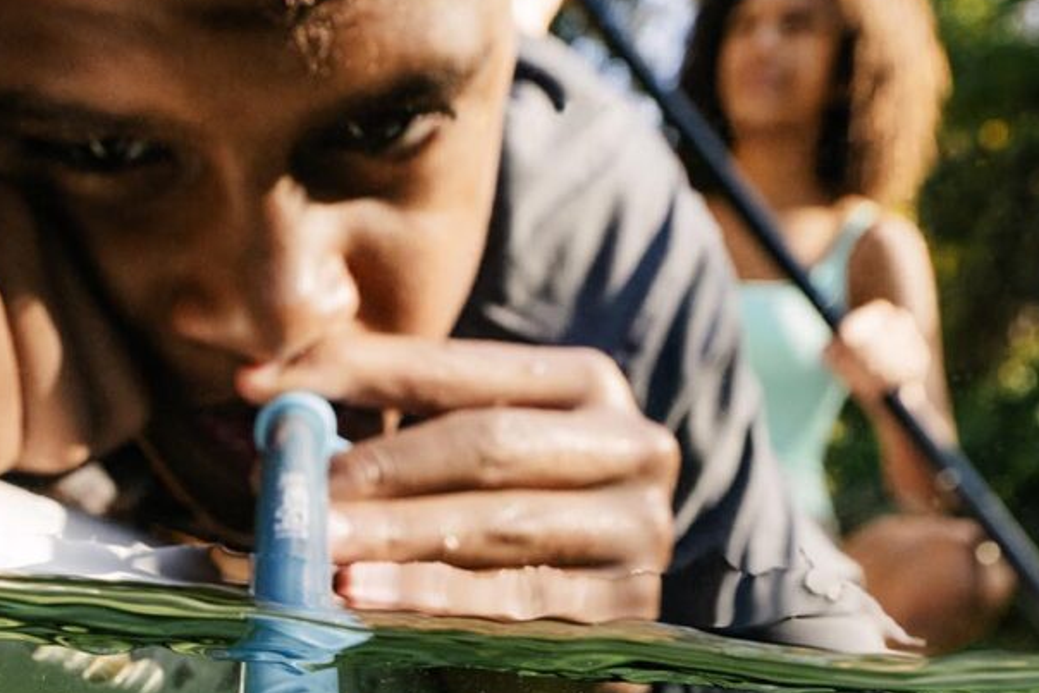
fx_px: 1761
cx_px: 337
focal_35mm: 61
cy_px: 772
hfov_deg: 32.6
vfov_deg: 21.1
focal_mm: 24
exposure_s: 1/250
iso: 800
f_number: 8
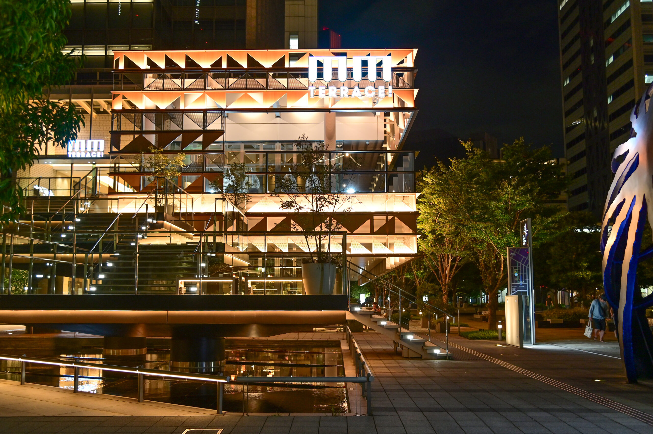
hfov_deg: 50.7
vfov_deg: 35.0
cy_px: 217
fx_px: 689
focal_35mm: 38
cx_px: 326
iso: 1100
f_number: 4
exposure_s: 1/40
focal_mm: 38
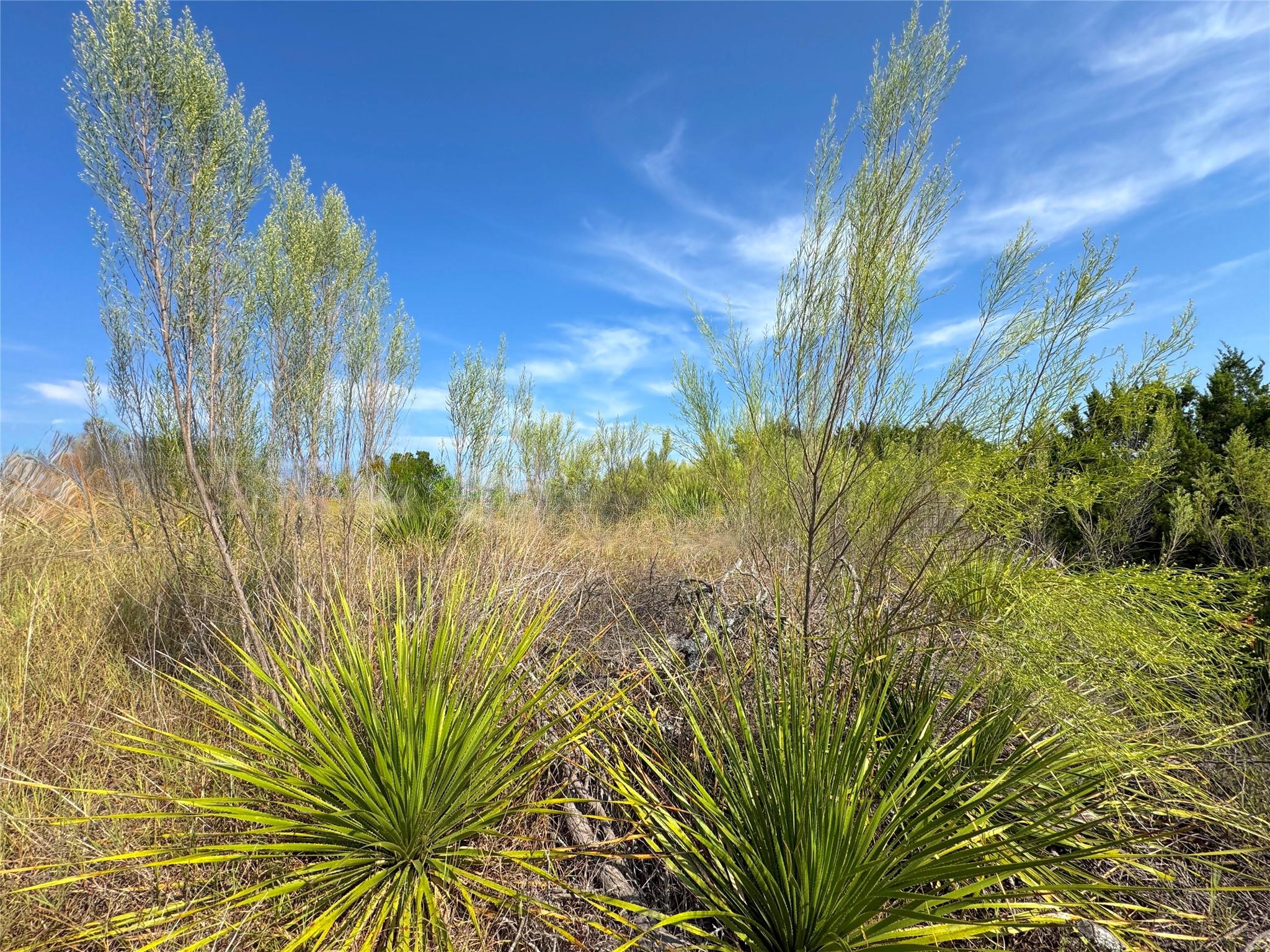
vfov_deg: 85.7
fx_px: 514
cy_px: 476
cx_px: 635
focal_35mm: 14
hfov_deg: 102.1
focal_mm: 2.22
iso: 50
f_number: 2.2
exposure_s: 1/1976
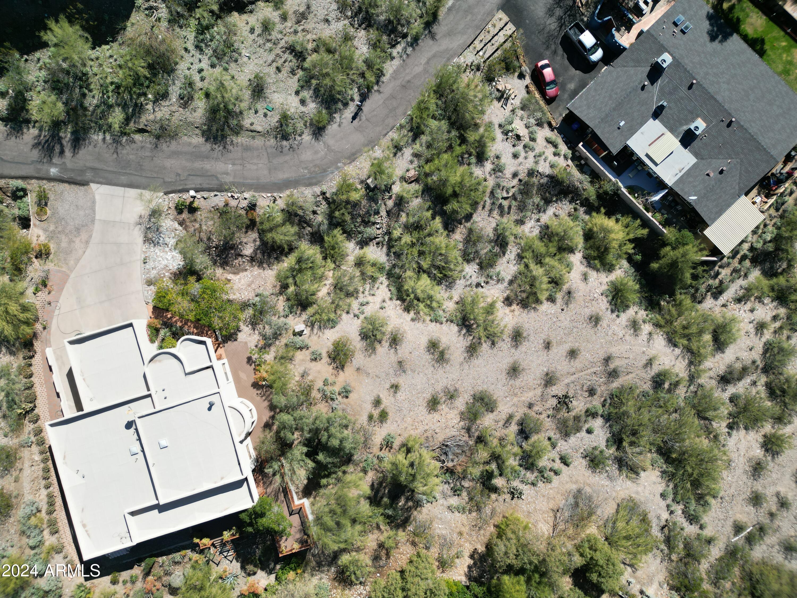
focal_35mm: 24
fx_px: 553
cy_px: 299
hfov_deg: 71.6
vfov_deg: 56.8
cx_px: 398
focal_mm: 6.72
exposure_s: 1/3200
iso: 200
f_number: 1.7
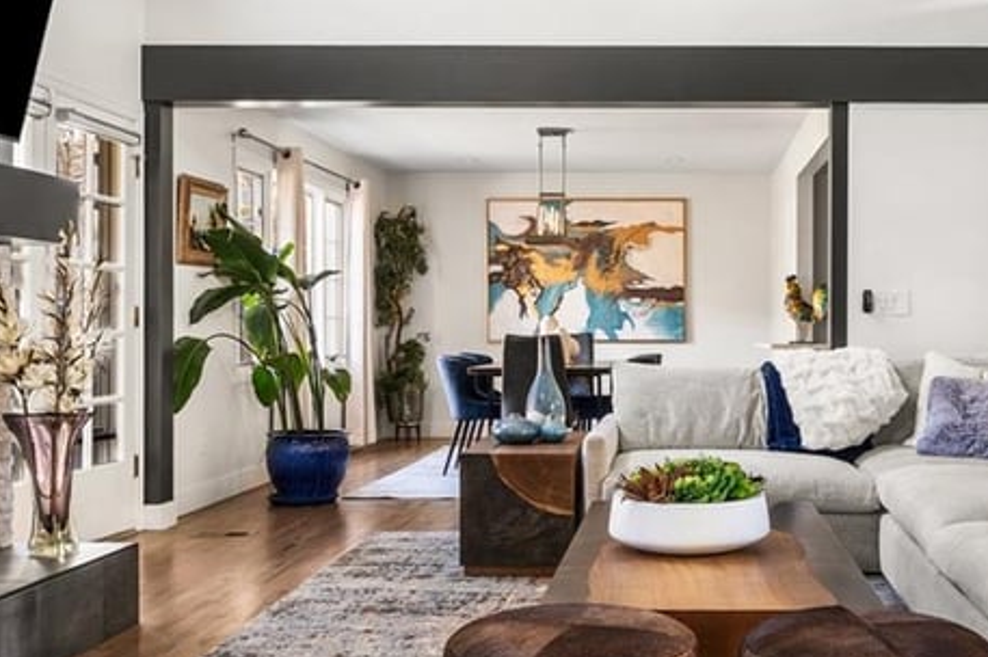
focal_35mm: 42
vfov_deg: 31.8
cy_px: 323
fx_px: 1152
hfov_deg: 45.4
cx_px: 692
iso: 125
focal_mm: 16
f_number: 8
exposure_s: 1/1.25
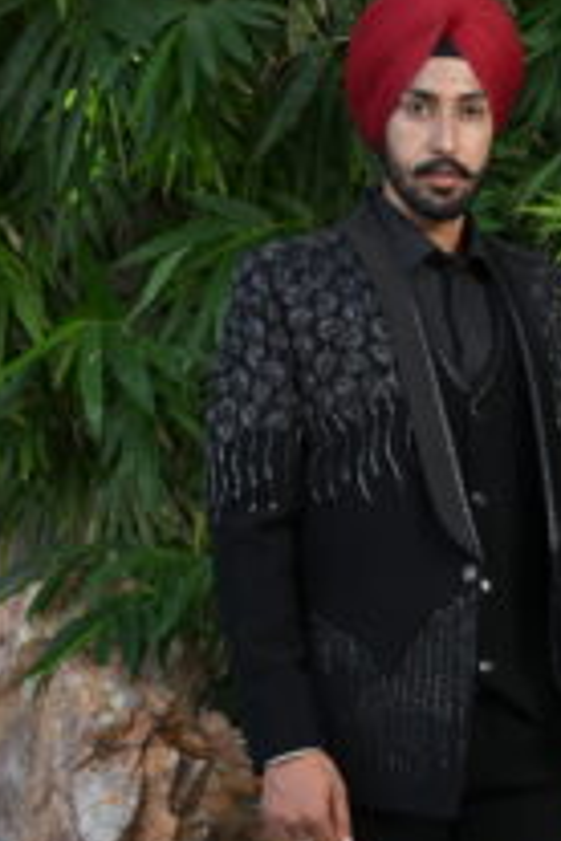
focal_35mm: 87
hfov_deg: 15.5
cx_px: 504
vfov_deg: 23.1
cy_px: 646
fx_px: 2033
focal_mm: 40
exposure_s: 1/200
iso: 500
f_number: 6.3
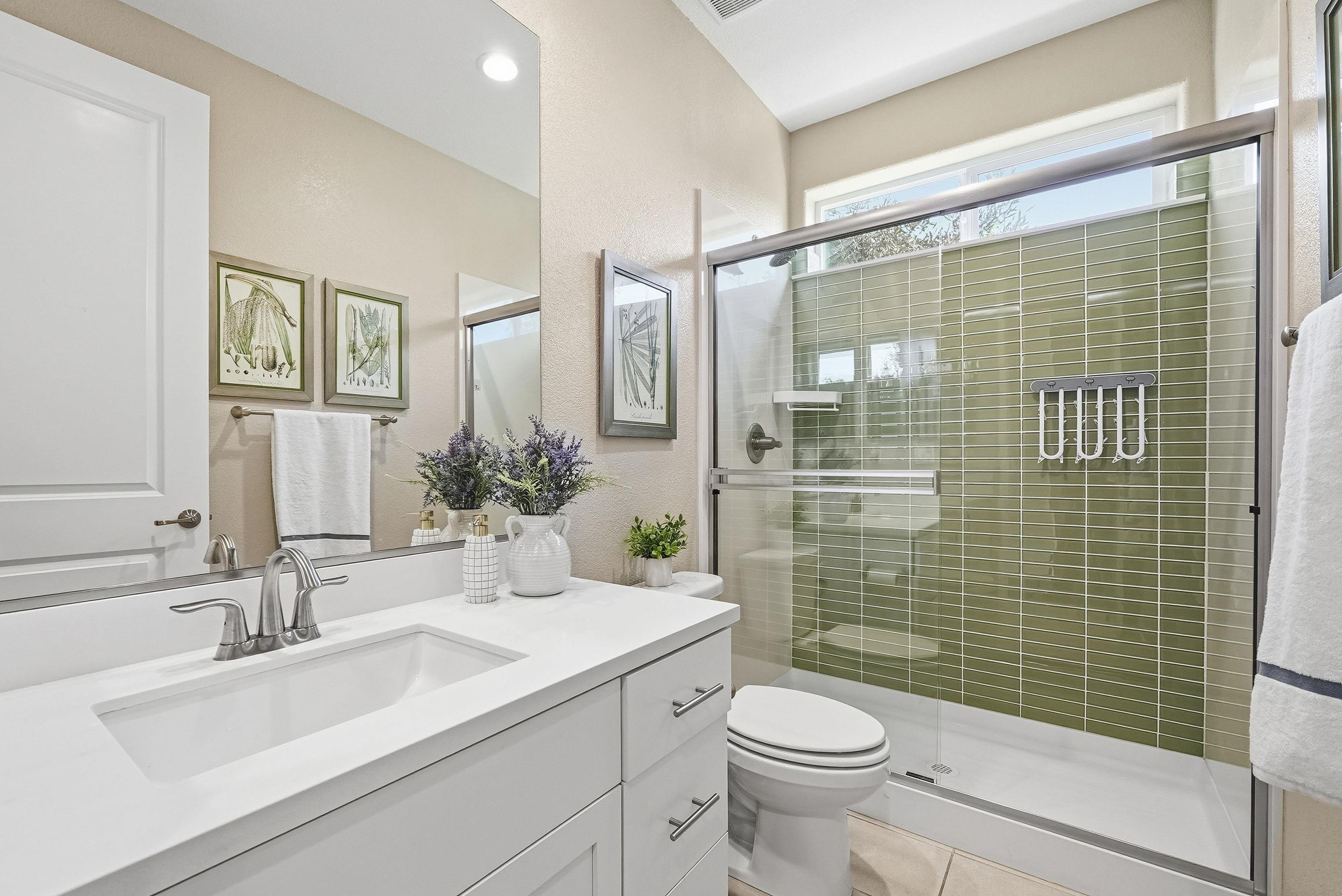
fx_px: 559
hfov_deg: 100.3
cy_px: 464
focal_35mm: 15
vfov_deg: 77.3
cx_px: 631
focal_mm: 14
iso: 400
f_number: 8
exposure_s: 1/30
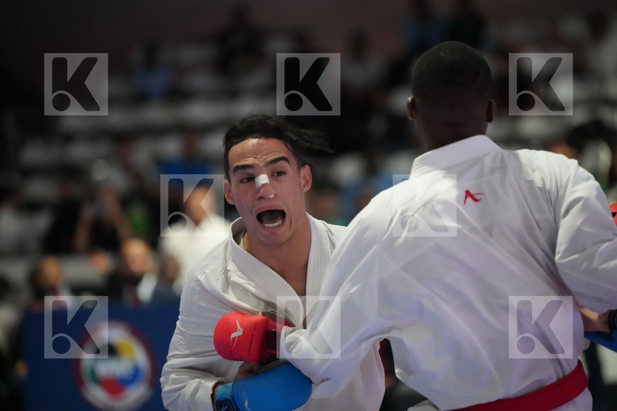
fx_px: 2811
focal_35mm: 164
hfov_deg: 12.5
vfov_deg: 8.4
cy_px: 206
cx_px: 308
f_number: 2.8
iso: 12800
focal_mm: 164
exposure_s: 1/800
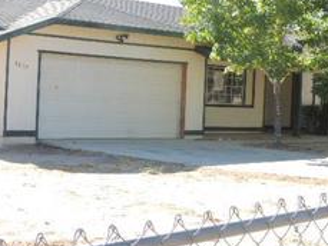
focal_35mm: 83
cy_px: 107
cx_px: 215
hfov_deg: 23.5
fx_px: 787
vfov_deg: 17.8
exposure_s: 1/60
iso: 125
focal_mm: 9.8
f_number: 8.2
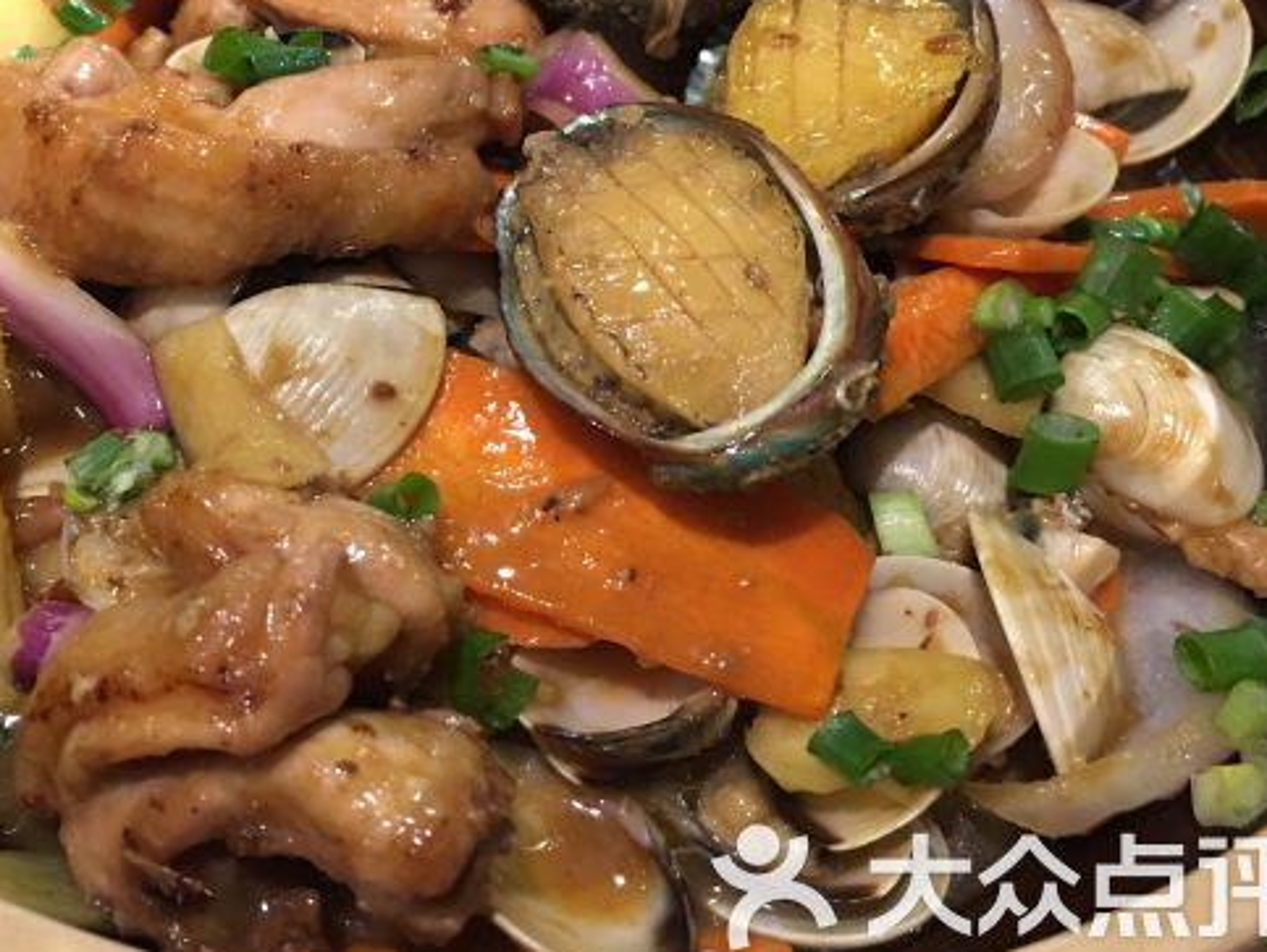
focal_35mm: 42
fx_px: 1538
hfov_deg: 44.3
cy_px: 334
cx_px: 451
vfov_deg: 34.1
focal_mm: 4.15
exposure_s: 1/10
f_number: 2.2
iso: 80
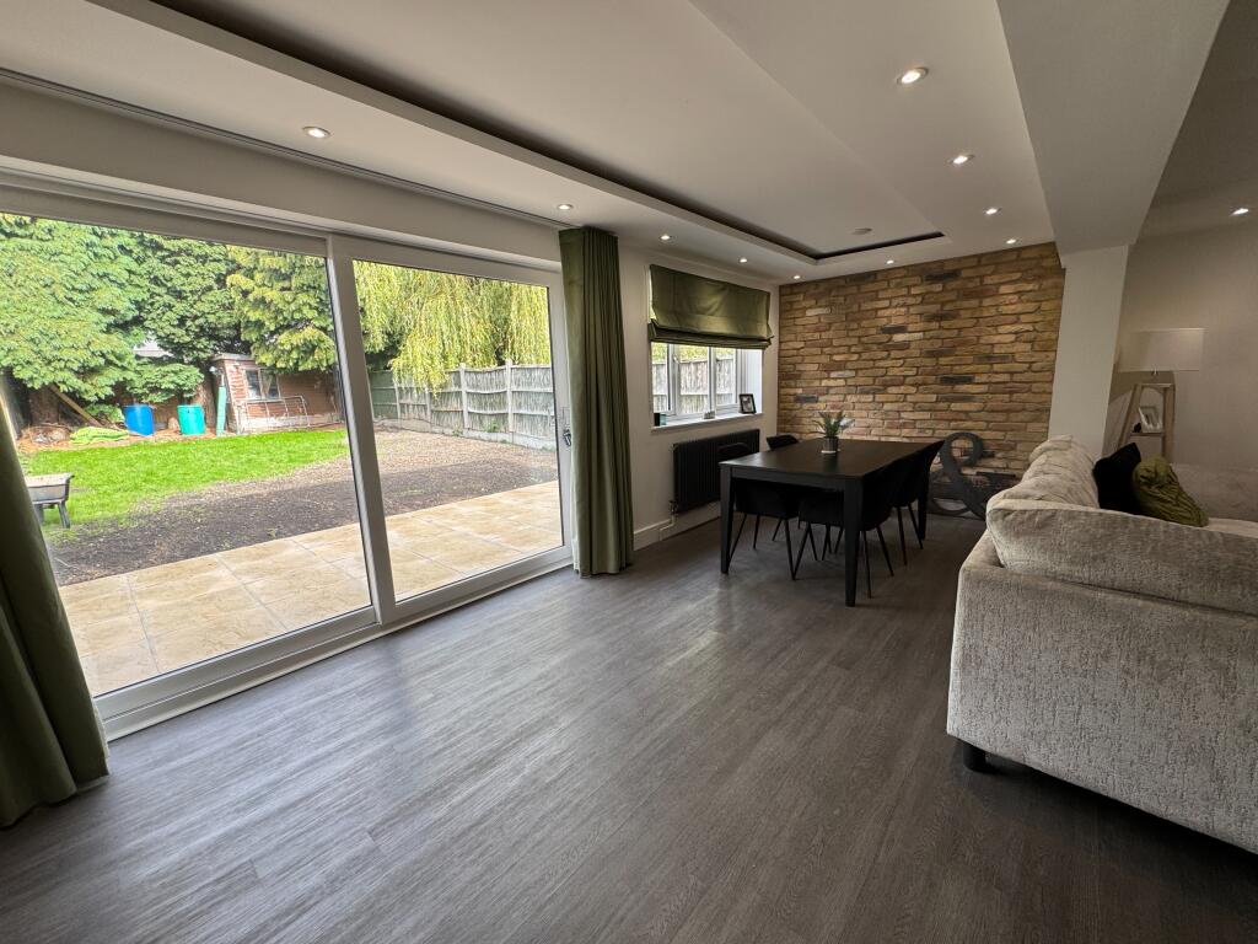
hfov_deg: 102.1
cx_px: 629
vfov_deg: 85.7
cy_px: 472
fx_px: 509
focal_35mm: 14
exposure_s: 1/131
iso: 40
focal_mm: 2.22
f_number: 2.2
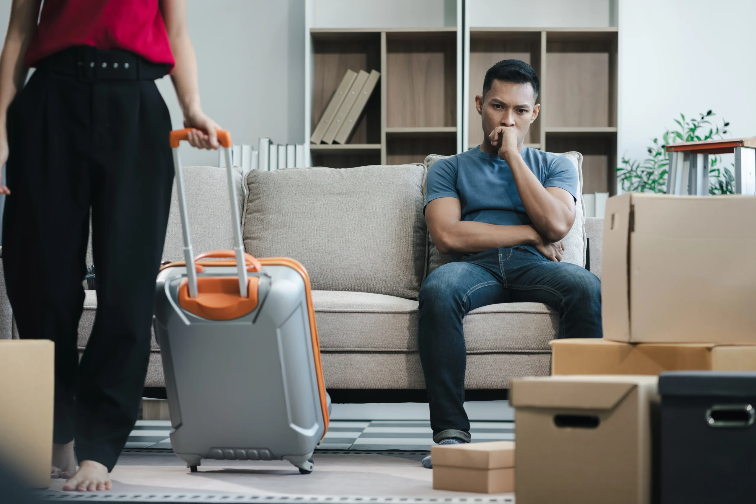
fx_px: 1785
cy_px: 252
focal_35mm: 85
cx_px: 378
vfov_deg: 16.1
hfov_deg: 23.9
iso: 320
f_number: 2.8
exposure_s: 1/125
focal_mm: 85
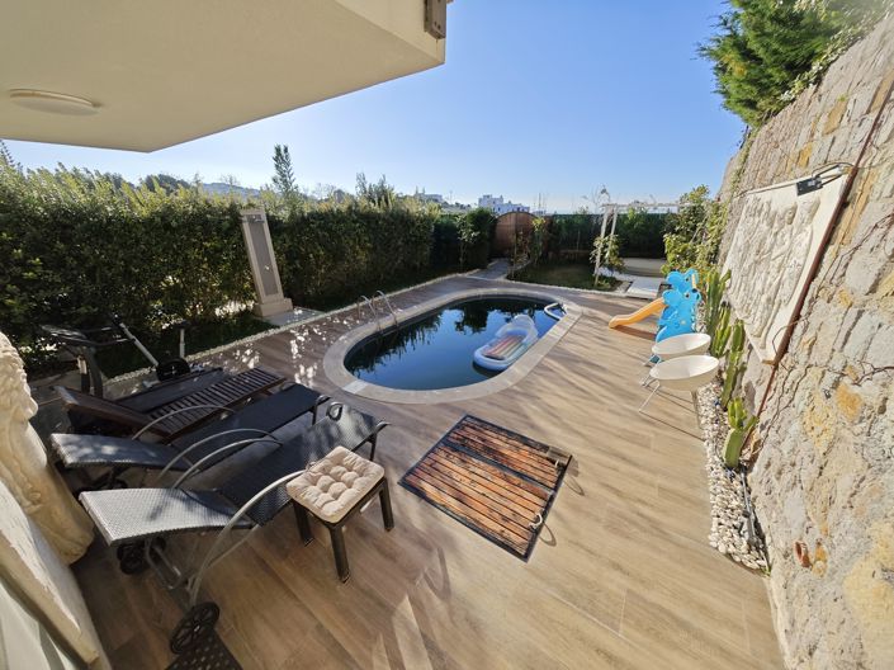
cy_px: 335
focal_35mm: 12
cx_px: 447
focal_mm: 2.03
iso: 50
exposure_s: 1/3940
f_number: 1.8
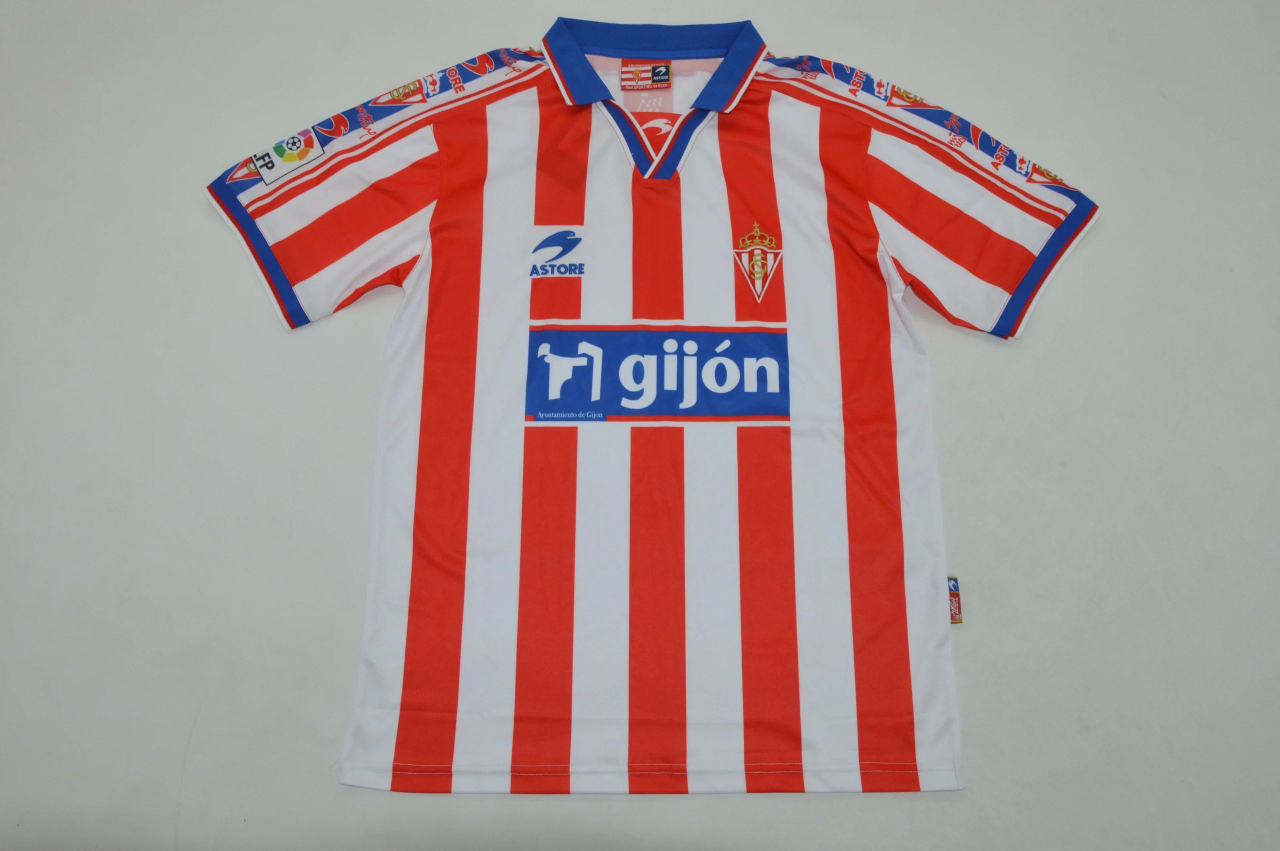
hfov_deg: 59.5
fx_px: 1119
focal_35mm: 32
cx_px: 640
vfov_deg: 41.6
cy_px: 426
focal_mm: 21
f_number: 13
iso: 400
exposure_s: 1/200
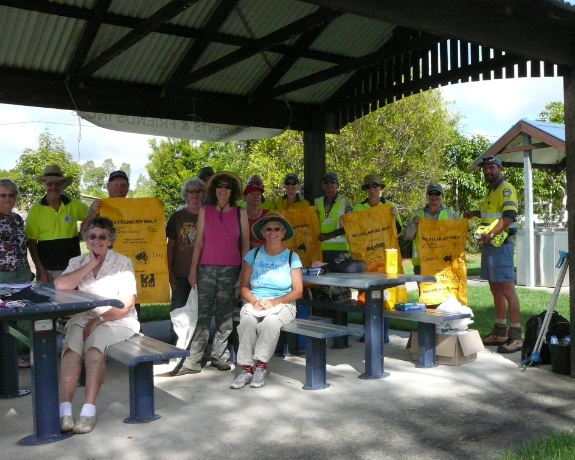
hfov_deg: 49.1
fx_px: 630
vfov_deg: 40.1
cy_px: 232
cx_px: 296
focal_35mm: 37
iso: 400
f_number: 5
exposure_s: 1/1000
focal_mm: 5.2
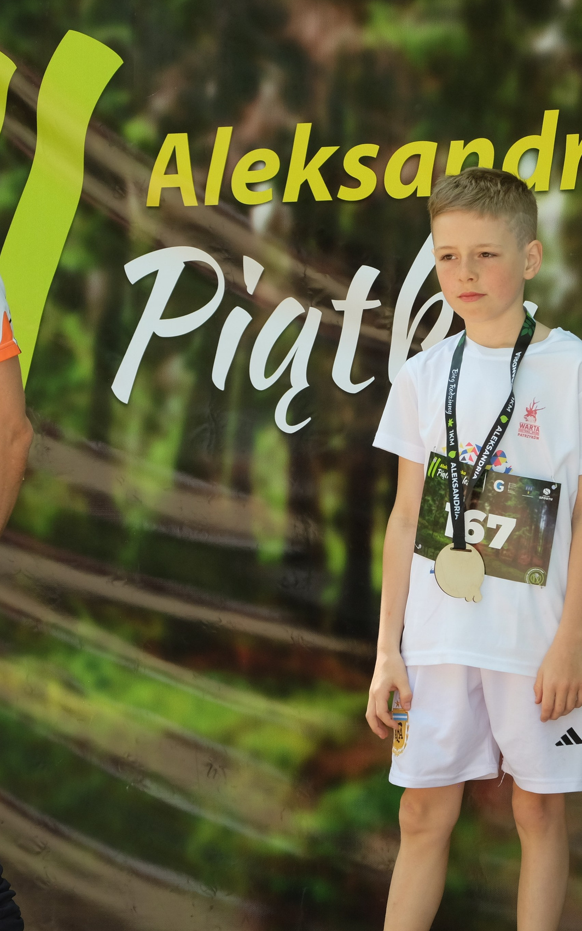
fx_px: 5836
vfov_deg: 9.1
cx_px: 312
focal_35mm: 230
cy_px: 465
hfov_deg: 5.7
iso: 400
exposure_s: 1/150
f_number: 5.6
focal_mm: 100
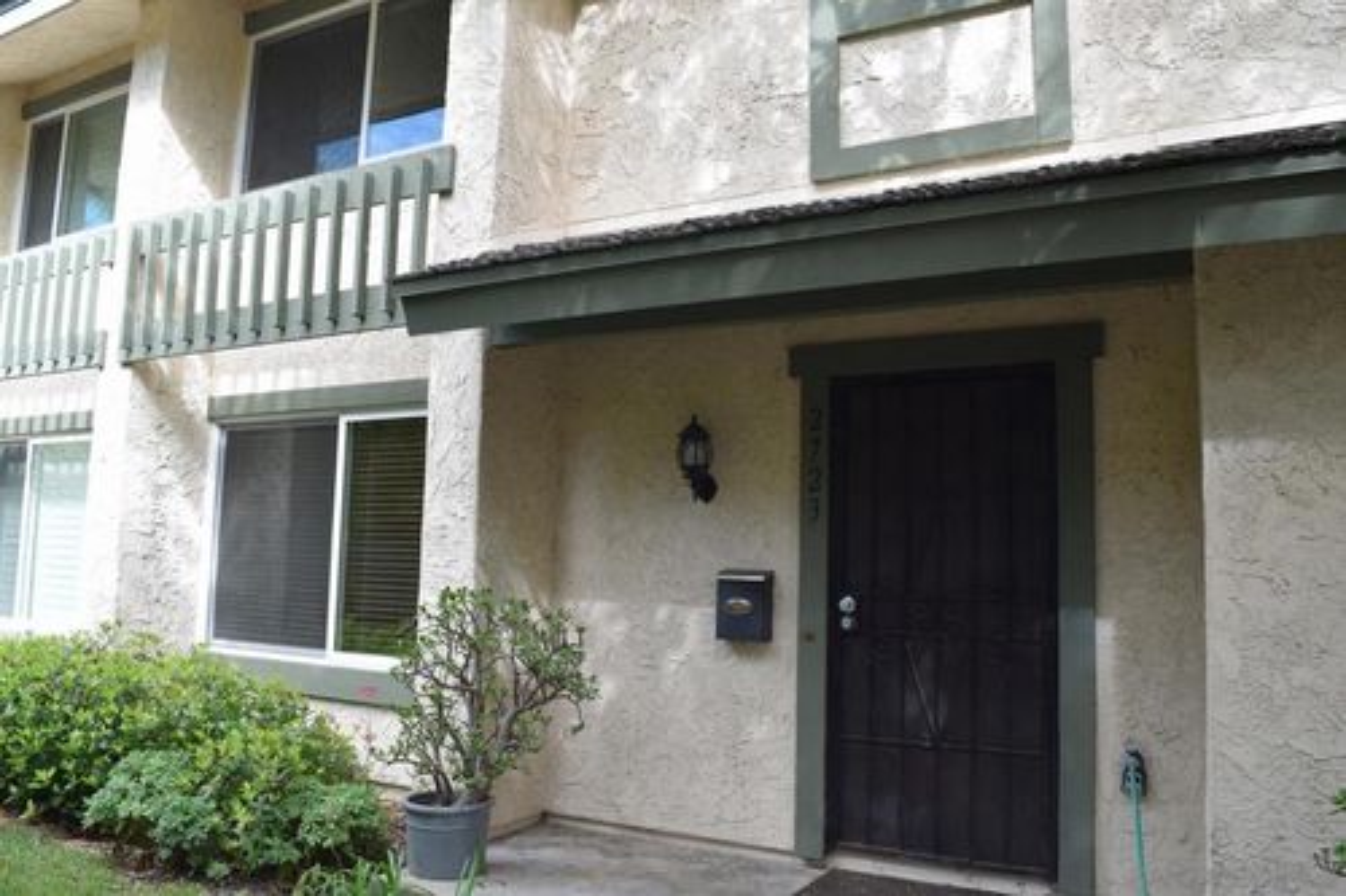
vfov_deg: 47.9
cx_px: 673
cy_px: 448
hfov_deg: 67.4
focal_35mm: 27
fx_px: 1009
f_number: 6.3
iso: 400
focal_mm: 18
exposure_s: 1/160
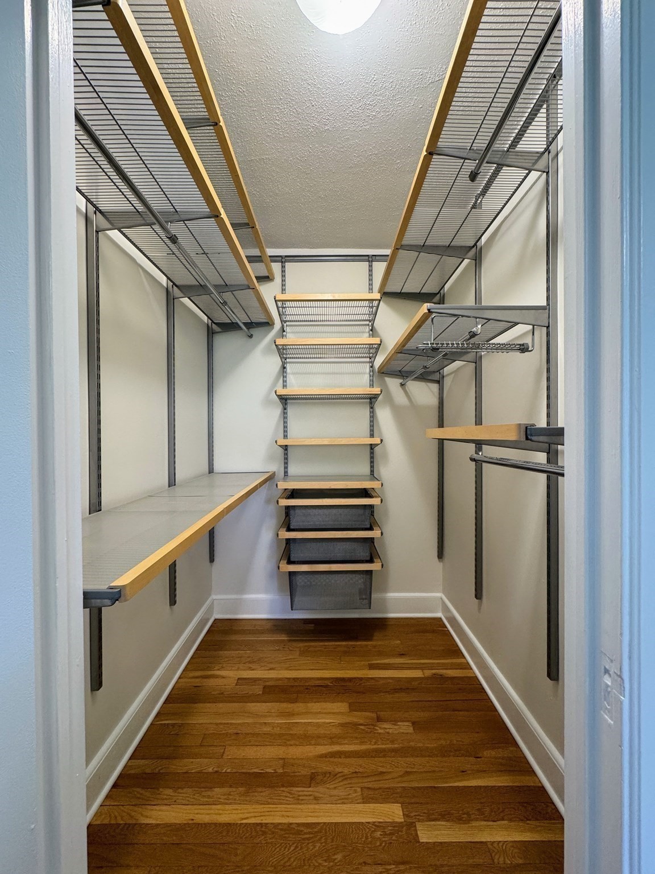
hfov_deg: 85.7
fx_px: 353
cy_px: 437
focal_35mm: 14
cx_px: 328
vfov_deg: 102.1
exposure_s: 1/60
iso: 200
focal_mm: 2.22
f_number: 2.2
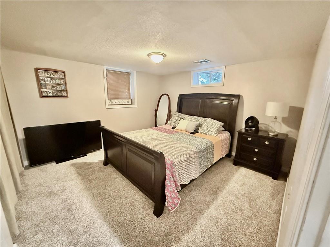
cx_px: 165
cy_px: 124
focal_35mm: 14
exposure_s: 1/17
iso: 2500
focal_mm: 2.22
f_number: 2.2
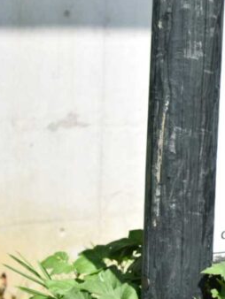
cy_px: 108
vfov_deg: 15.0
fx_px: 1134
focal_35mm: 131
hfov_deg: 10.8
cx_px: 361
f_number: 1.8
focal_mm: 30
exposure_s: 1/4000
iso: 125
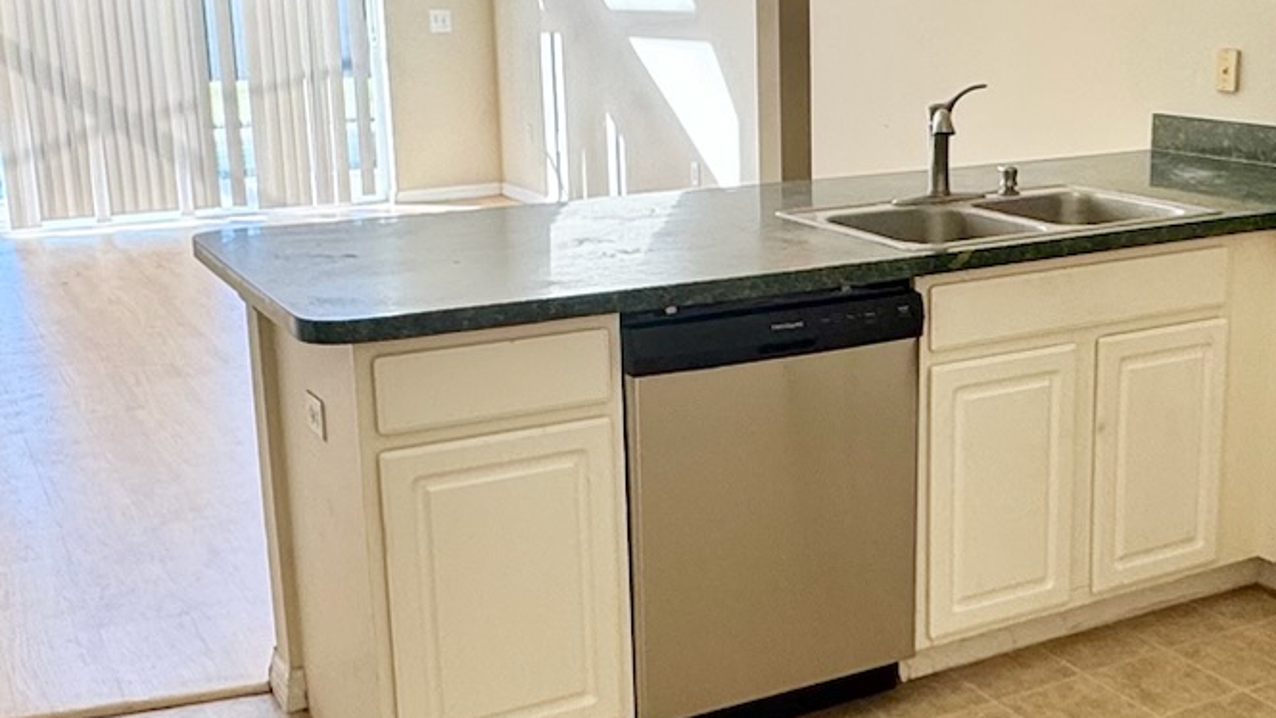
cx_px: 814
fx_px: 1590
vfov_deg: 25.4
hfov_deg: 43.3
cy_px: 344
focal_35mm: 47
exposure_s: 1/120
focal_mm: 2.22
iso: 64
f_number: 2.2
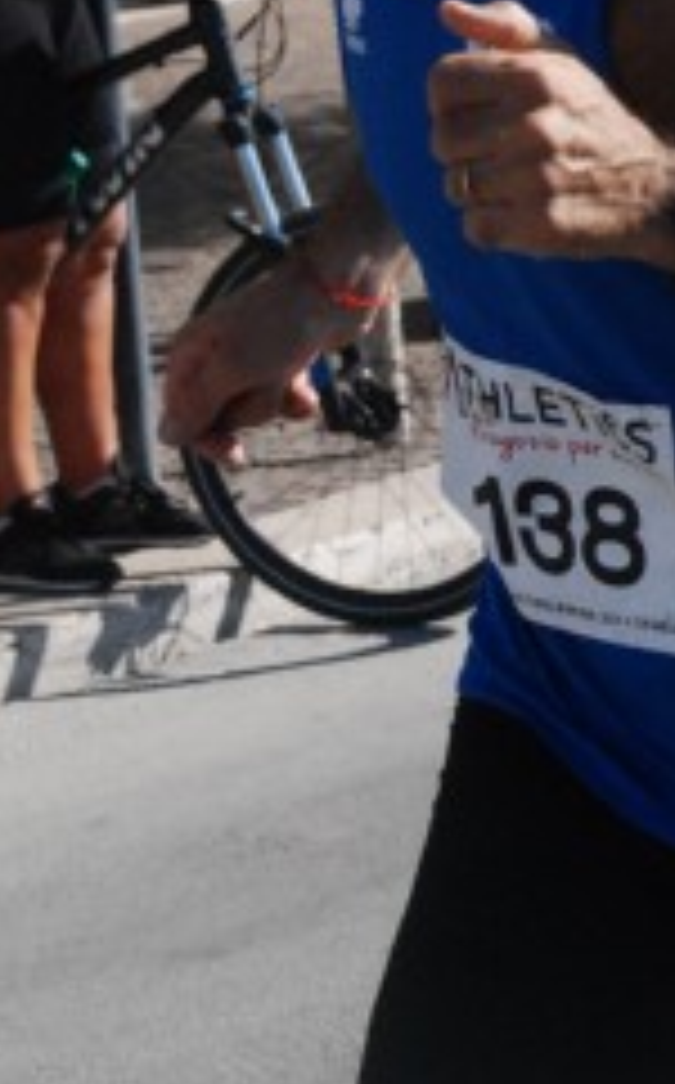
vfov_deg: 8.9
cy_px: 423
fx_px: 6997
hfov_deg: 5.5
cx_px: 542
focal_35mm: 237
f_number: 7.1
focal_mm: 62
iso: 1000
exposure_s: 1/1600
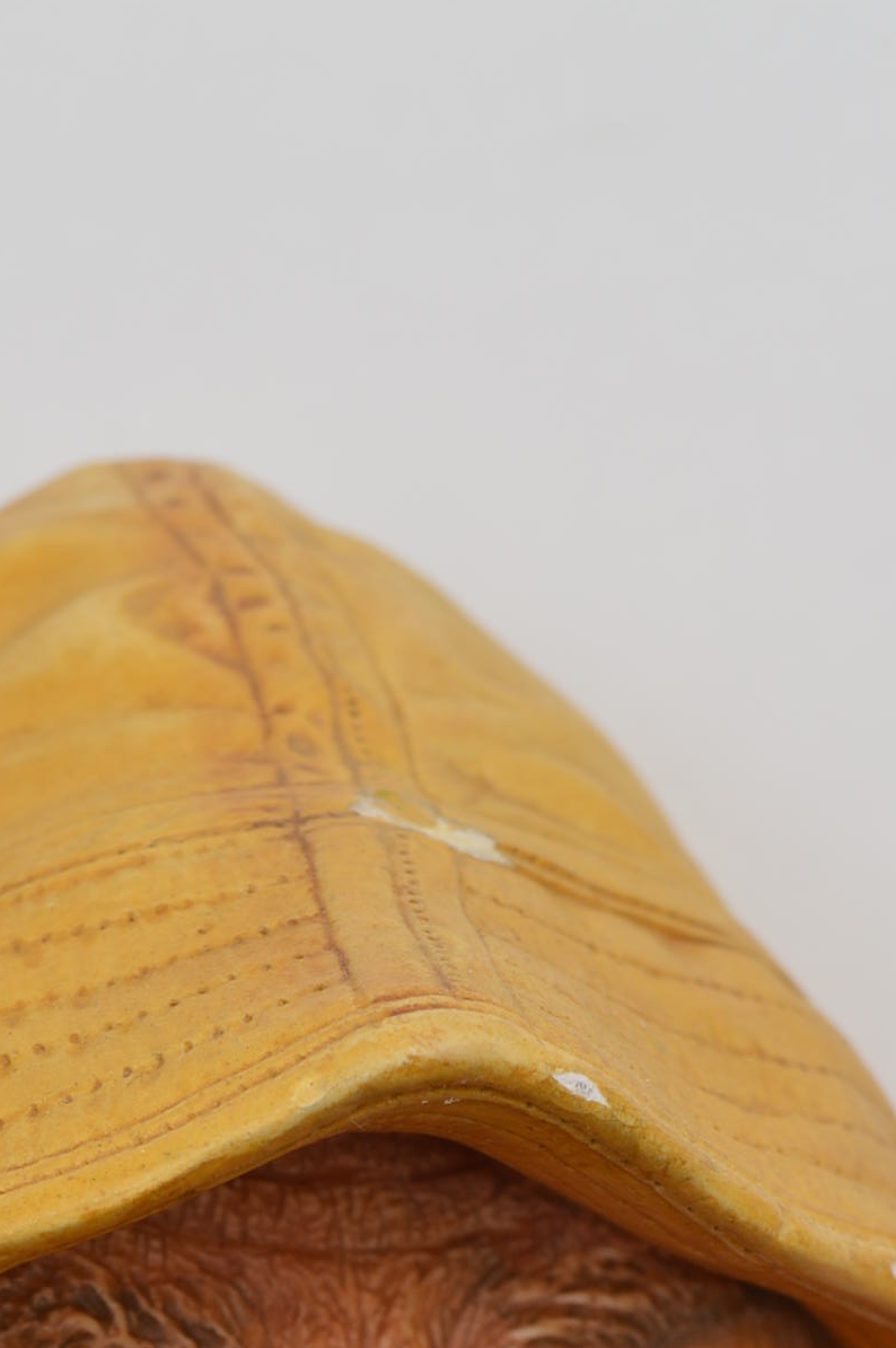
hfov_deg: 10.3
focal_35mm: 132
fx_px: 4946
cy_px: 1693
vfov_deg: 14.9
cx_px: 231
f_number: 9
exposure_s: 1/80
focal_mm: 35
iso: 100
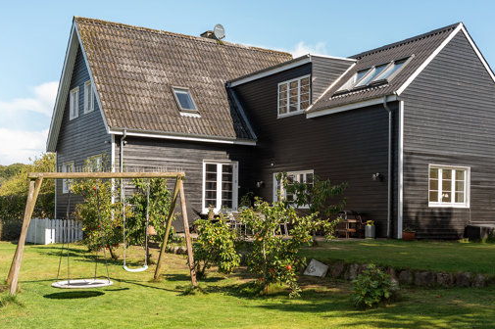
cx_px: 265
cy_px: 188
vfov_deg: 30.4
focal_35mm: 44
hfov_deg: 44.5
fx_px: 605
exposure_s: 1/160
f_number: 8
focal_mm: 37
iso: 200
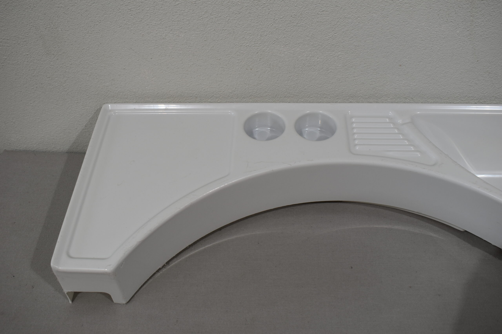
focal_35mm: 36
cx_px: 251
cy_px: 167
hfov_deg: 53.1
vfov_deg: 36.9
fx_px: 502
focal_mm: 24
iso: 220
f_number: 5.6
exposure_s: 1/125
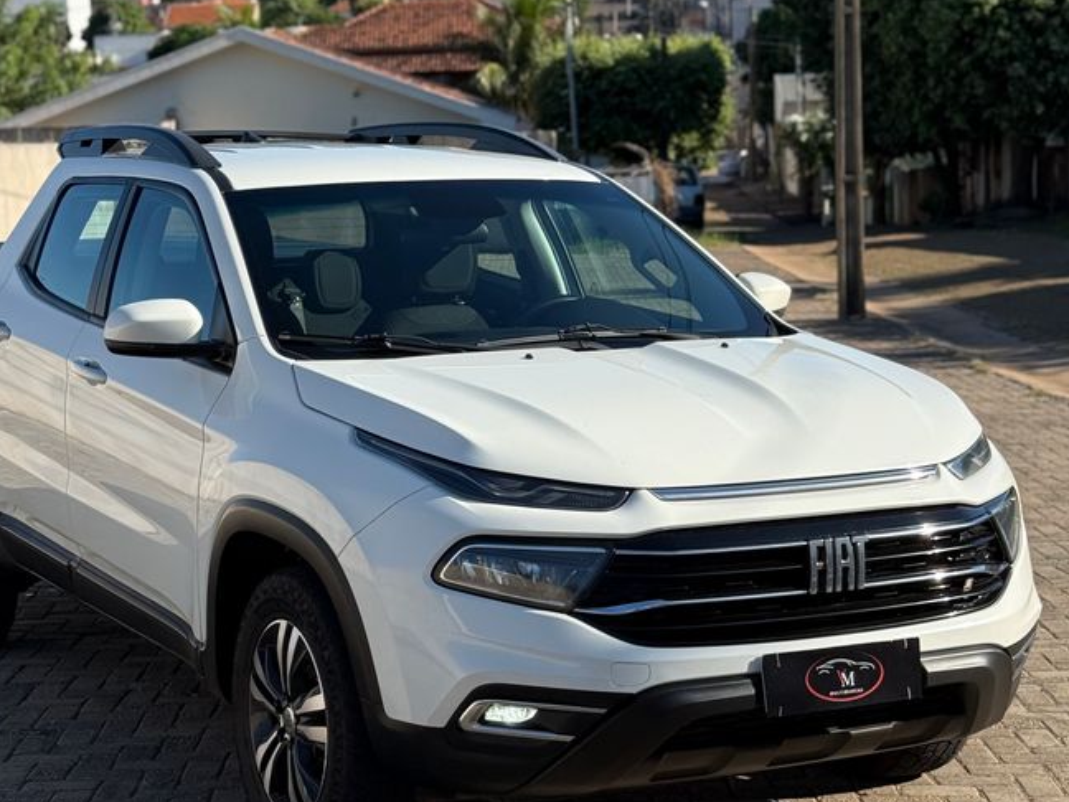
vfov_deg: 24.4
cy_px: 441
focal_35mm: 60
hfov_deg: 32.1
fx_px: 1853
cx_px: 444
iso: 64
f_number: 1.78
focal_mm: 6.76
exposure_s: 1/4098
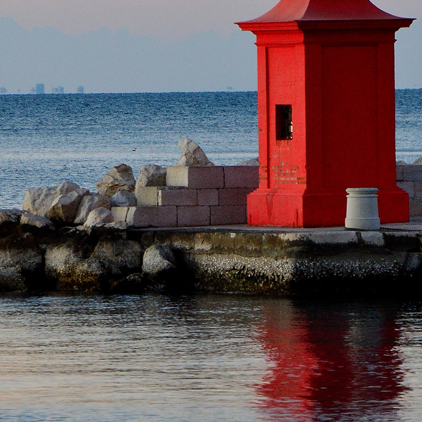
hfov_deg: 4.5
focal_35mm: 393
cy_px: 201
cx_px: 223
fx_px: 5424
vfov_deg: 4.5
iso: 800
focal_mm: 105
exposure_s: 1/10
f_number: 14
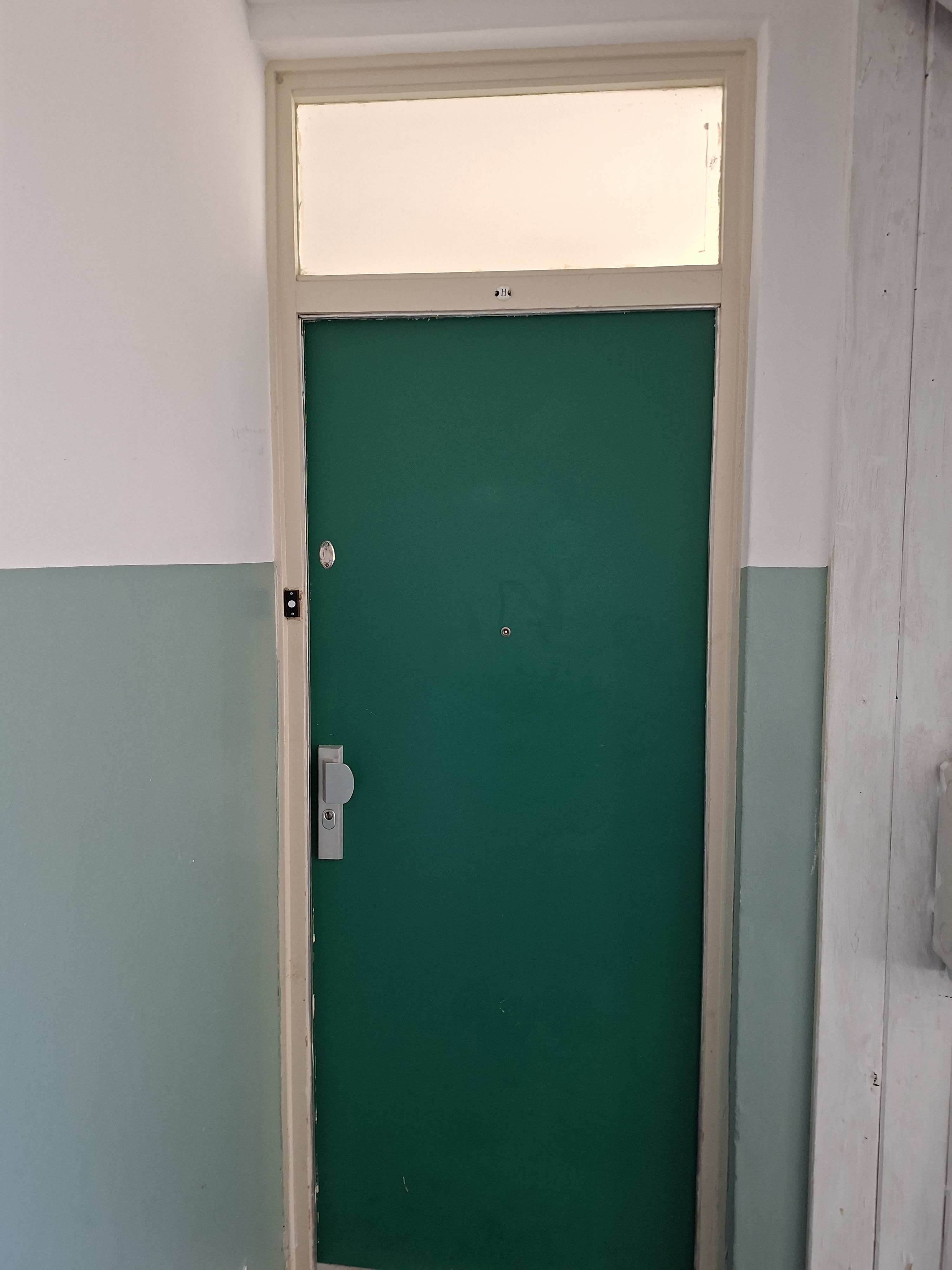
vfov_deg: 73.9
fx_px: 843
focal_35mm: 23
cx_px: 476
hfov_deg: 58.9
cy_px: 635
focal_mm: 5.54
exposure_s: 1/100
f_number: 1.8
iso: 250
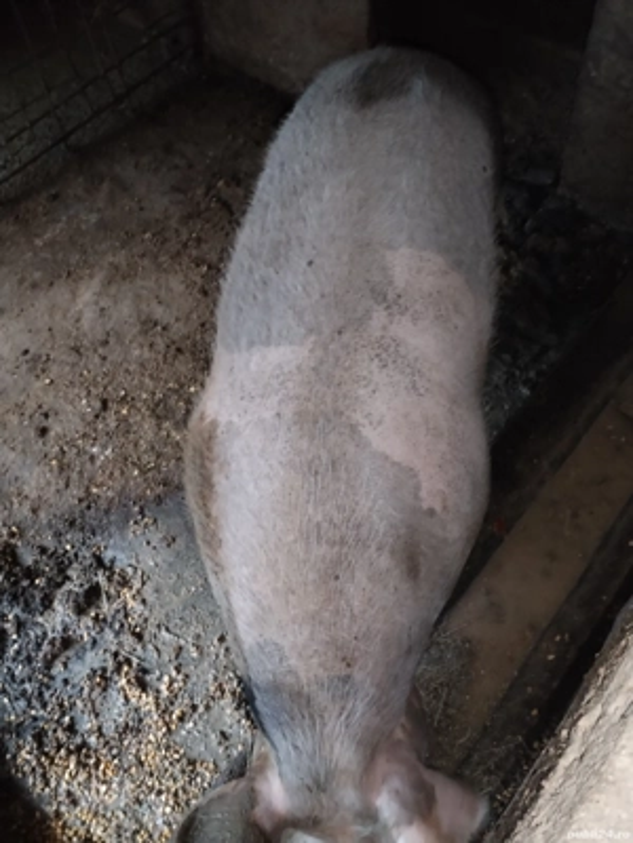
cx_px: 316
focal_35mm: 33
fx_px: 805
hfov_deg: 42.9
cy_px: 422
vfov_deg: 55.4
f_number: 1.8
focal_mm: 4.75
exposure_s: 1/16.7
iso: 1738
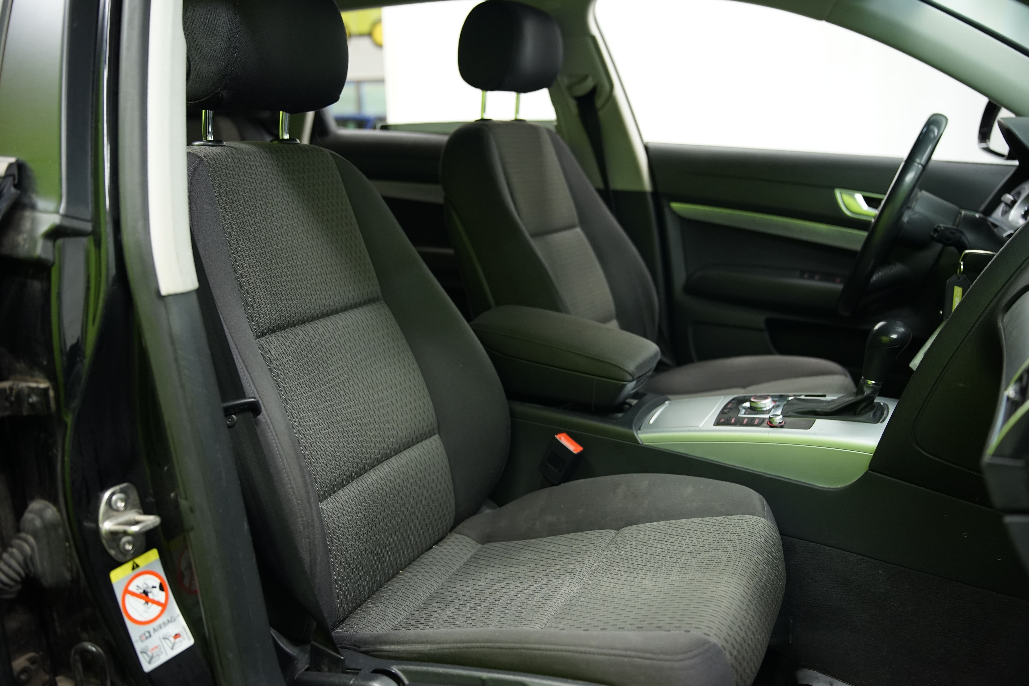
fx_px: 857
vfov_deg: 43.6
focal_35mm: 30
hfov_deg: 61.9
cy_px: 343
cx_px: 514
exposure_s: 1/30
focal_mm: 30
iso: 1000
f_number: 2.8
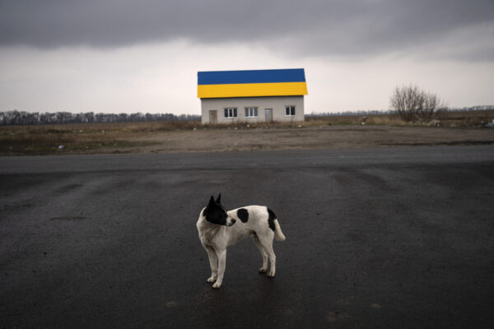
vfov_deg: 37.9
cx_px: 247
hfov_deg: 54.4
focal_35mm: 35
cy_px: 164
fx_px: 480
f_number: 3.5
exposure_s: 1/250
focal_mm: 35
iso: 100
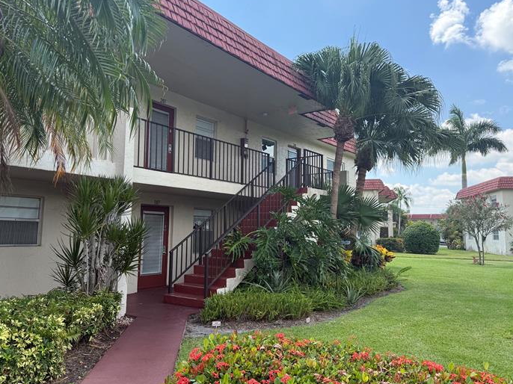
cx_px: 245
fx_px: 415
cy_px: 180
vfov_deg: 49.7
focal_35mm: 28
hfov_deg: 63.4
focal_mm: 6.76
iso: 100
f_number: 1.78
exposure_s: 1/1493
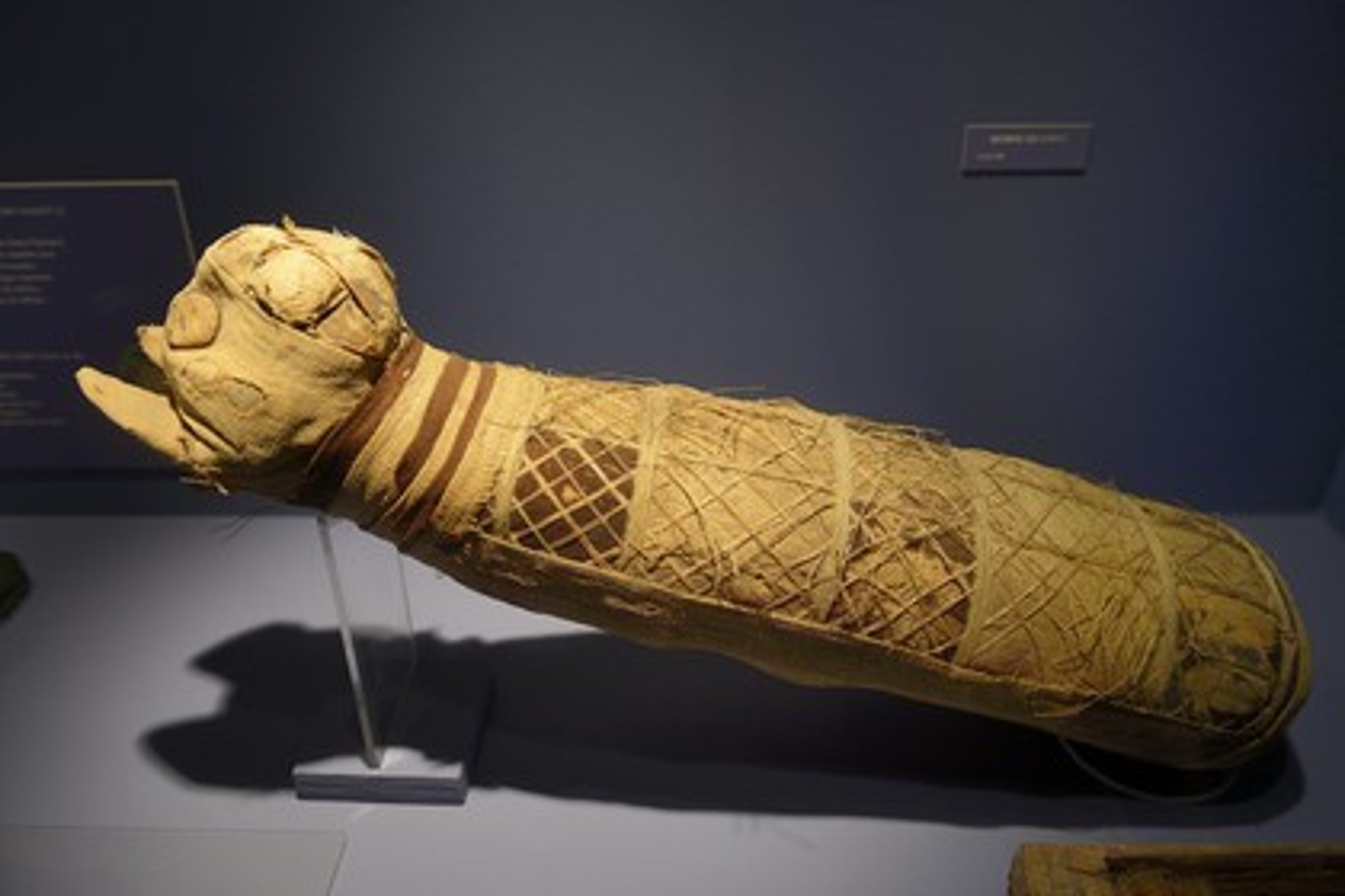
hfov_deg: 63.7
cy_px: 448
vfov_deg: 45.0
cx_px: 672
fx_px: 1083
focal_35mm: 29
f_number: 5.6
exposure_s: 1/80
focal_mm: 29
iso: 800
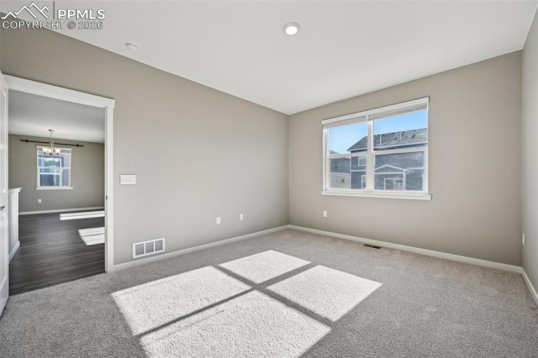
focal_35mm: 14
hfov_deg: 104.3
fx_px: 209
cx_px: 269
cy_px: 179
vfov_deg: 81.2
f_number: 8
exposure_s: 1/30
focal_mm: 14
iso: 64
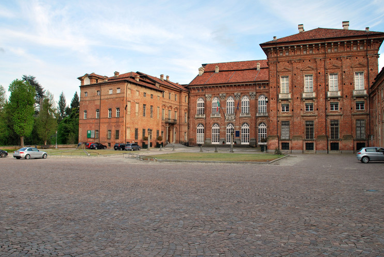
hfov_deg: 63.6
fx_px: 310
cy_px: 129
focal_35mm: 29
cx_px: 198
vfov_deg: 45.0
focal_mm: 18
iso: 200
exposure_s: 1/60
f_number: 9
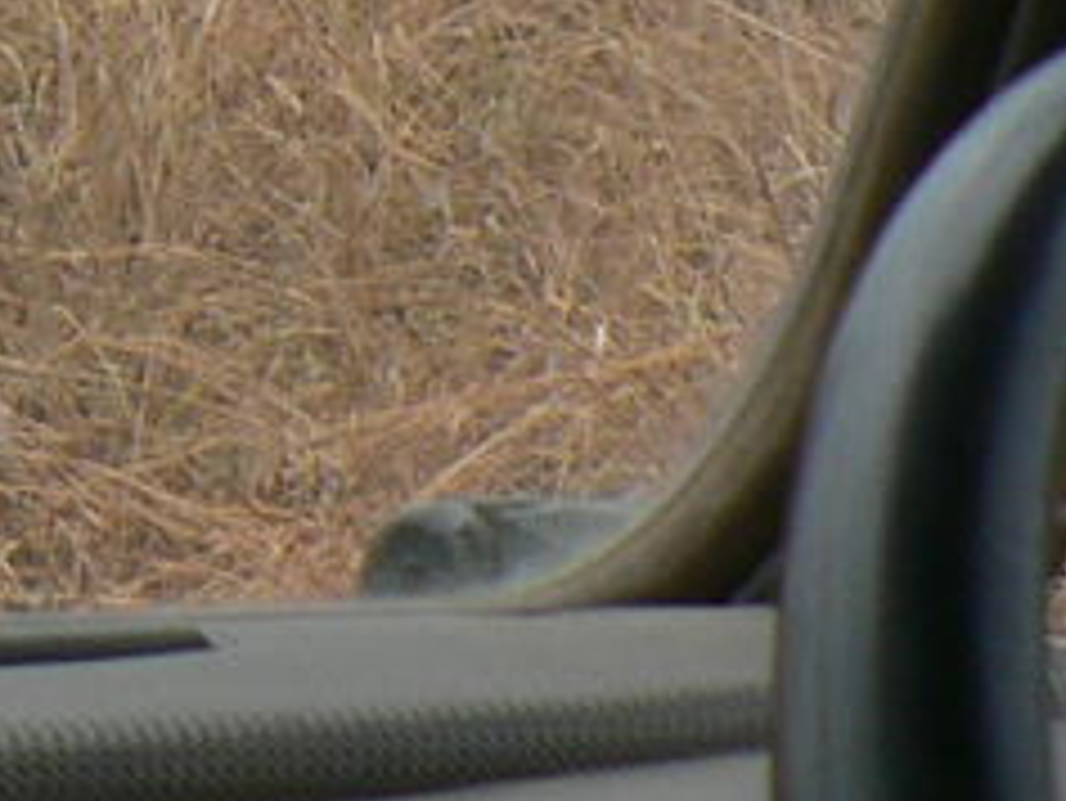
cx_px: -1525
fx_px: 7487
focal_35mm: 243
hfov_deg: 7.6
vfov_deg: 5.9
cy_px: -1058
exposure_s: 1/100
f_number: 3.6
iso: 80
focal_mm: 6
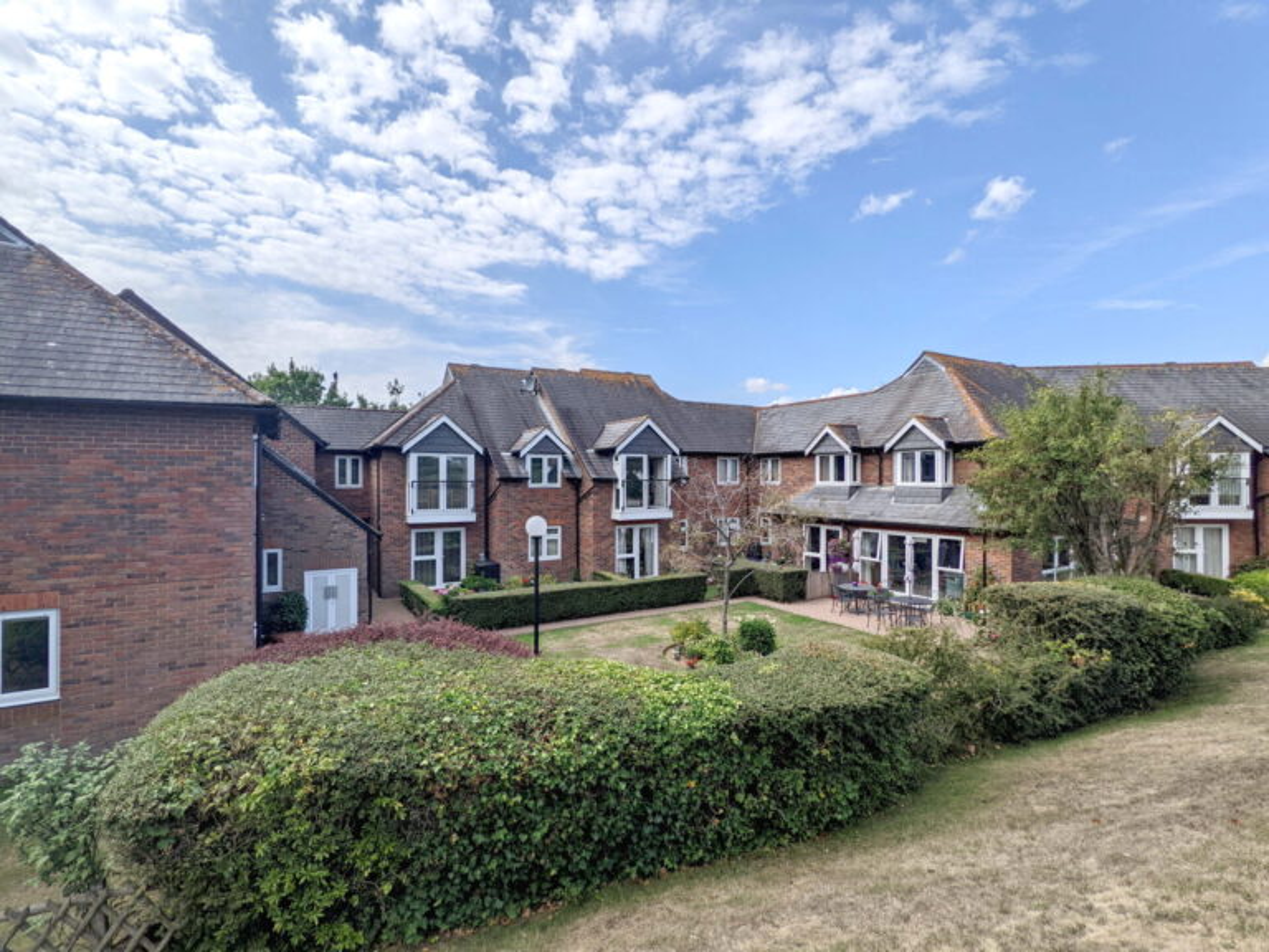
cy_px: 476
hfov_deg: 94.5
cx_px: 634
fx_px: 587
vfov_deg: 78.1
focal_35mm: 16
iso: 37
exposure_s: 1/1776
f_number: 2.2
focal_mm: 2.22
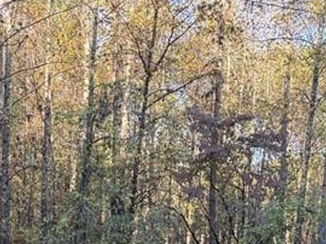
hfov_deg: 21.0
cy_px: 405
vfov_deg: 14.7
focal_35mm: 91
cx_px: 27
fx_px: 857
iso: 160
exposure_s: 1/239
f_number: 1.78
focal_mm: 6.76
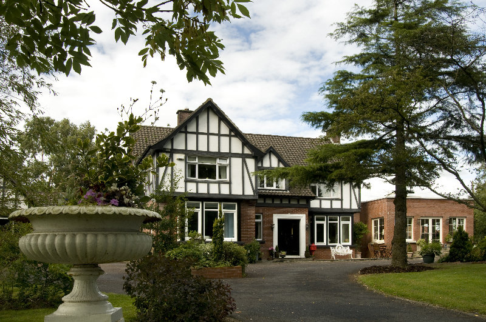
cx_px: 243
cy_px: 161
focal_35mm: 36
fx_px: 485
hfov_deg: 53.2
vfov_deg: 36.8
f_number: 11
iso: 200
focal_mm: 24
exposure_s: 1/100
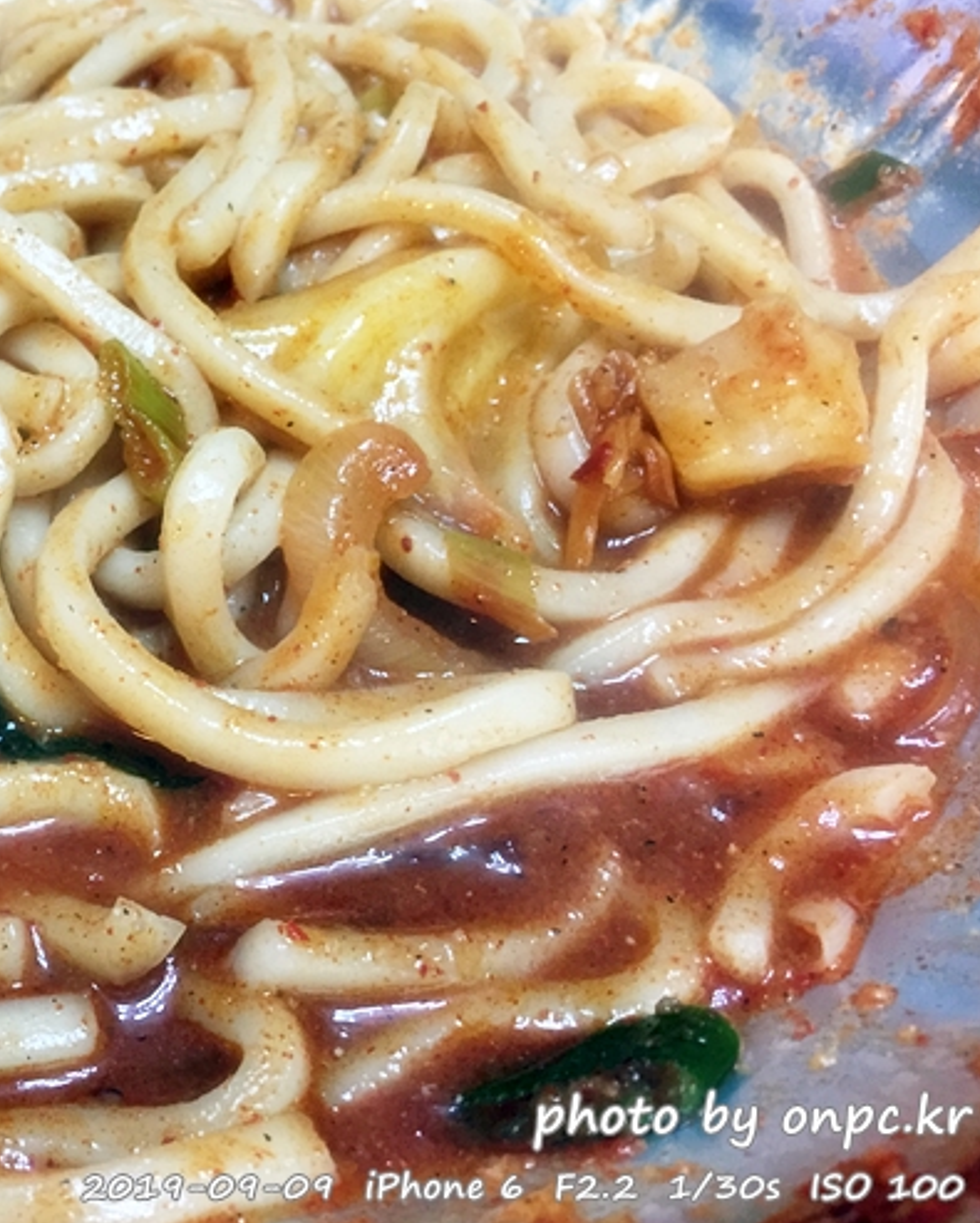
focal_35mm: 43
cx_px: 71
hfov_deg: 32.9
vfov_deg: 42.8
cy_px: 531
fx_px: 1558
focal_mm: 4.15
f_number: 2.2
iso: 100
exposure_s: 1/30
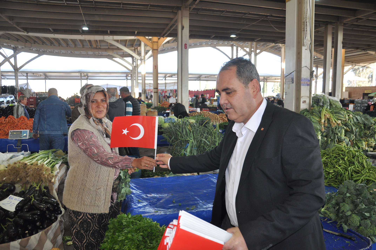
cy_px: 125
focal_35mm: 27
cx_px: 188
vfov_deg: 47.8
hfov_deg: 67.4
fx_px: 282
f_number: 3.5
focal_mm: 18
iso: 400
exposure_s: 1/125
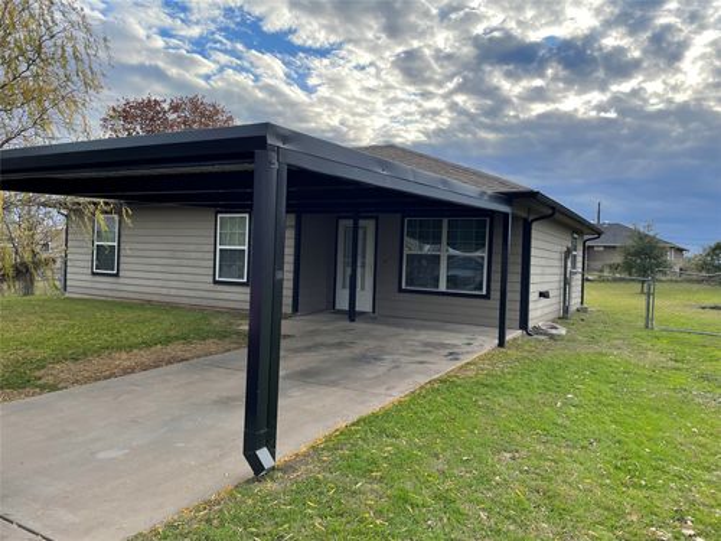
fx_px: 542
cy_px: 270
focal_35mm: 26
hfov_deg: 67.3
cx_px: 360
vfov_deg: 53.1
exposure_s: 1/1319
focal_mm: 4.2
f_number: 1.6
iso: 32
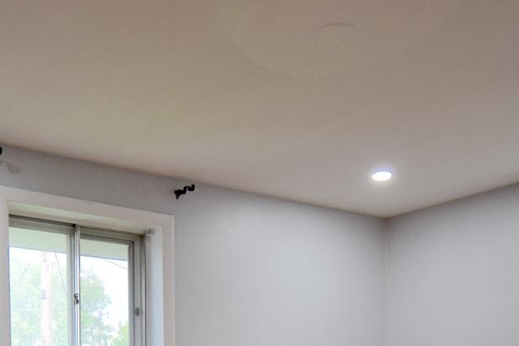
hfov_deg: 38.8
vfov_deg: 23.9
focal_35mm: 50
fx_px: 721
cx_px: 148
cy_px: 444
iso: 450
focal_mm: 10
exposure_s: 1/60
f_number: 4.5
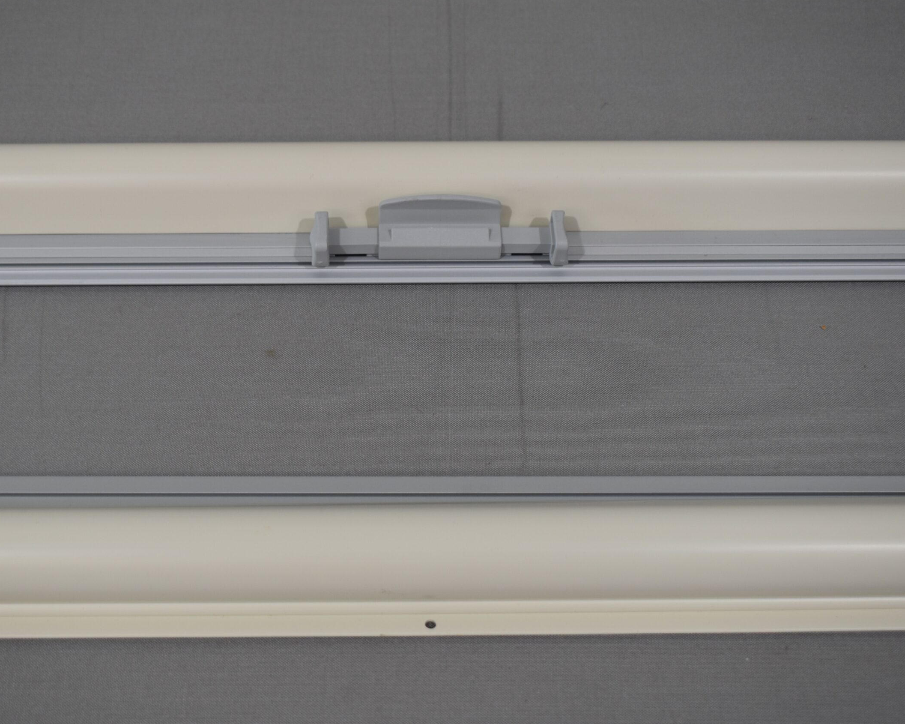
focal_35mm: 58
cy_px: 361
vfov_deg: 26.2
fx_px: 1553
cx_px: 388
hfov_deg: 32.4
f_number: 5.6
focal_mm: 34
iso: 250
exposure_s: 1/125
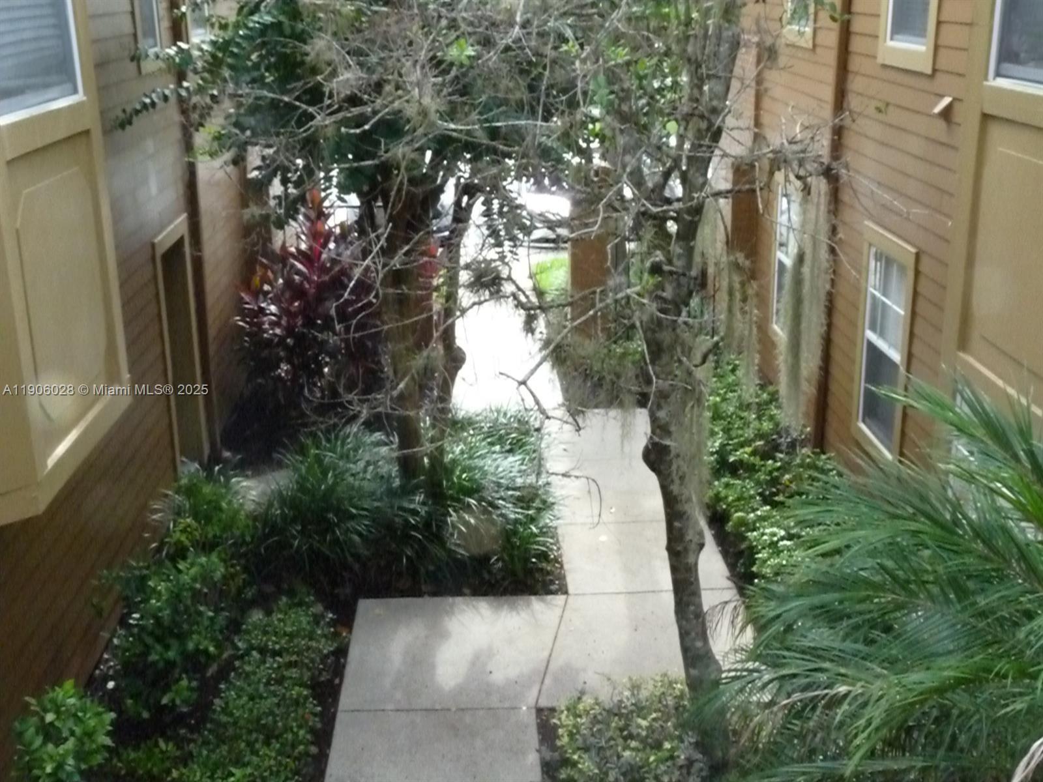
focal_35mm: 43
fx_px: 1296
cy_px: 391
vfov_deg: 33.6
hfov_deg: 43.9
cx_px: 522
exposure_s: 1/500
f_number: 6.3
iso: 1600
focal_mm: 7.6
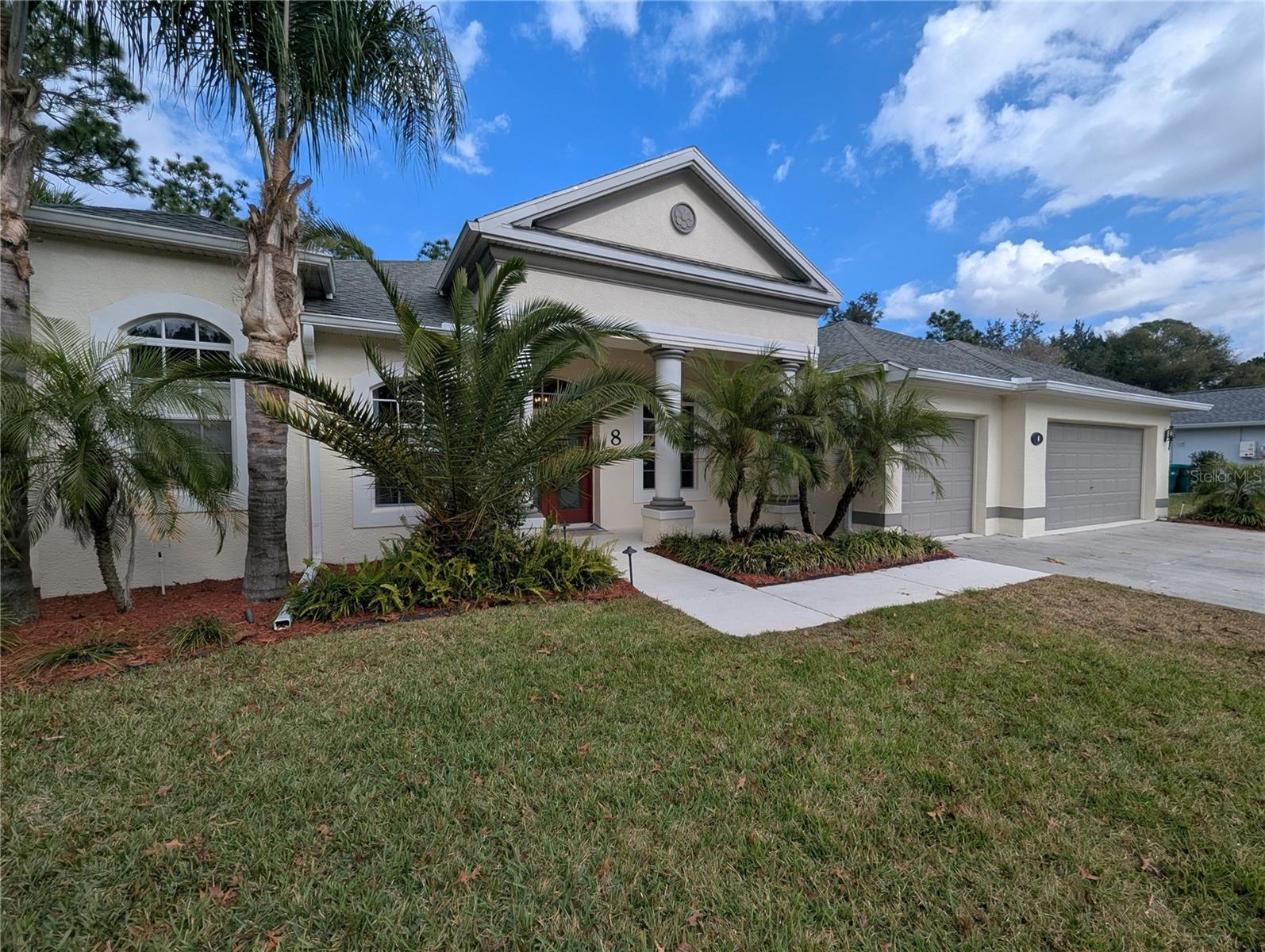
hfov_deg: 106.1
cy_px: 476
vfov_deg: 90.1
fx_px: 476
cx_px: 632
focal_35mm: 13
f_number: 2.2
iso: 47
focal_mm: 1.95
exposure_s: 1/1261
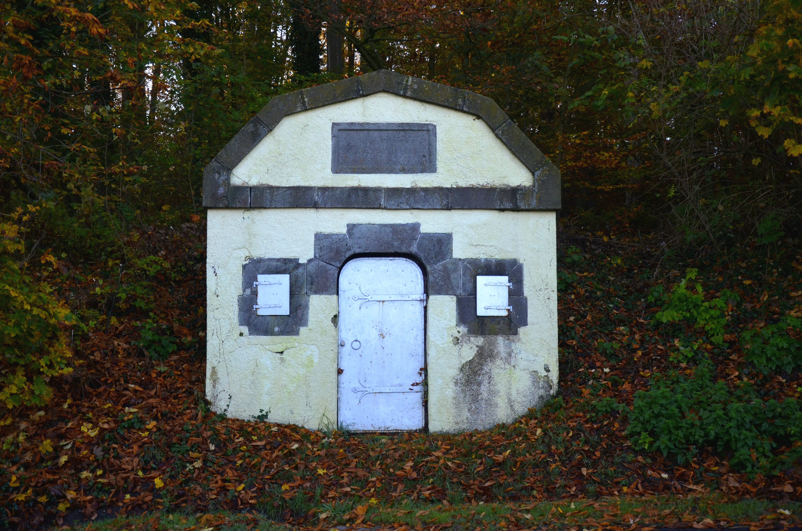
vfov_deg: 29.7
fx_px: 1000
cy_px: 266
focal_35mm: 45
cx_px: 401
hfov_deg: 43.7
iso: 800
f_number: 4.2
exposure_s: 1/500
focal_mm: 30
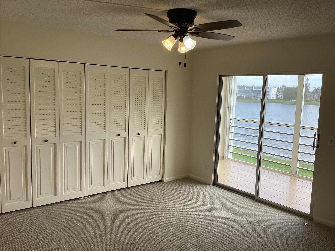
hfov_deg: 58.4
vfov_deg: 45.4
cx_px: 168
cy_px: 126
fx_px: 300
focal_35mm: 31
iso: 32
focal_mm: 3.3
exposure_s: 1/120
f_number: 2.4
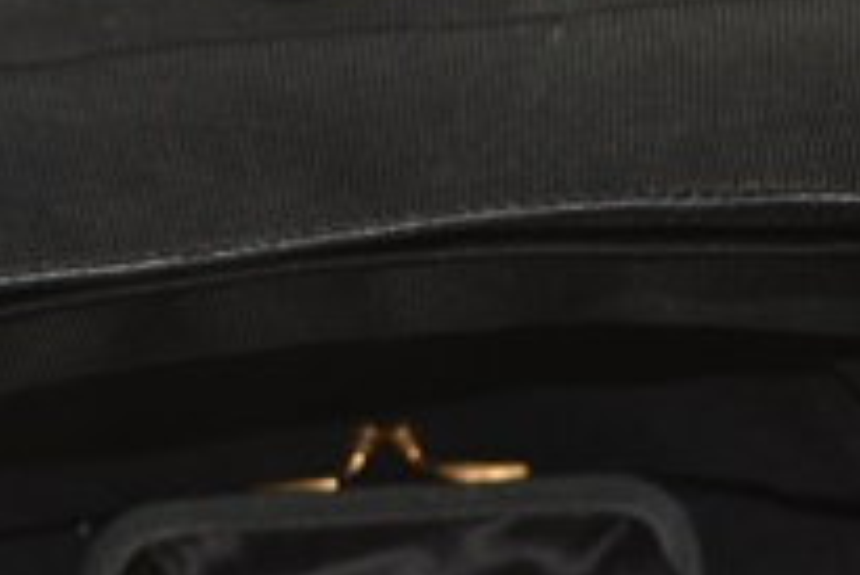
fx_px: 3777
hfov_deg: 12.9
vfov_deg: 8.7
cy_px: 579
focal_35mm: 158
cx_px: 650
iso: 280
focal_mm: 36
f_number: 5
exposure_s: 1/60
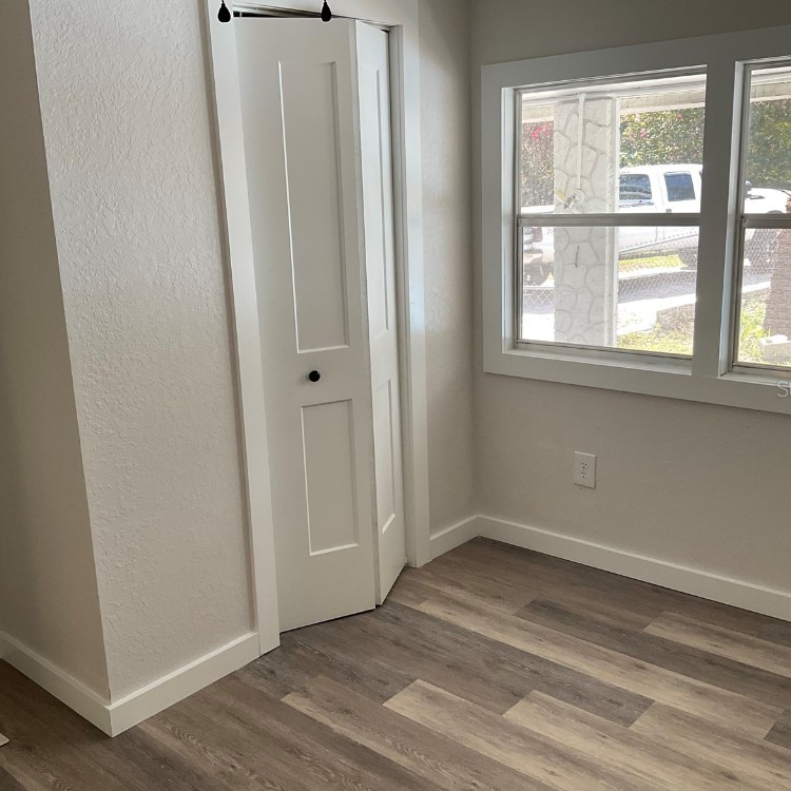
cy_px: 388
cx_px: 336
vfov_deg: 47.2
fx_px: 905
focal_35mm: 35
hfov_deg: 47.1
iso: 40
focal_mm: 3
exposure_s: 1/60
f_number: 1.8
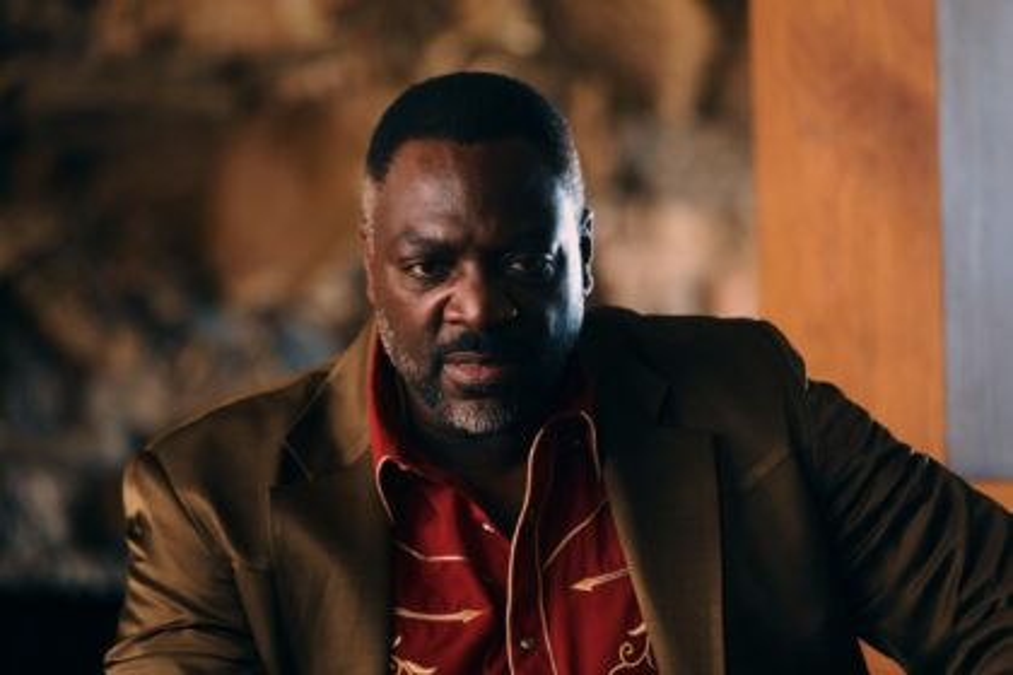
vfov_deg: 6.5
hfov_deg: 9.8
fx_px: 5909
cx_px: 506
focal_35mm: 210
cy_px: 338
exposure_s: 1/125
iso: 1000
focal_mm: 140
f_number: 2.8
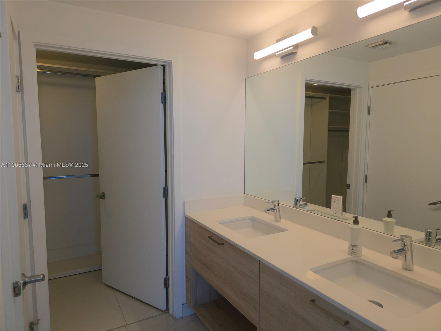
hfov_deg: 73.9
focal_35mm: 23
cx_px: 220
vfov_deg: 58.9
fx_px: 293
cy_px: 166
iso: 40
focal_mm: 5.4
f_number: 1.8
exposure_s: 1/120
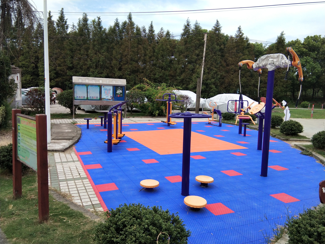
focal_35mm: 31
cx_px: 162
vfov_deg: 45.4
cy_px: 122
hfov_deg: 58.4
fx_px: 291
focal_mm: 3.69
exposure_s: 1/643
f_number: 2.2
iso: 50
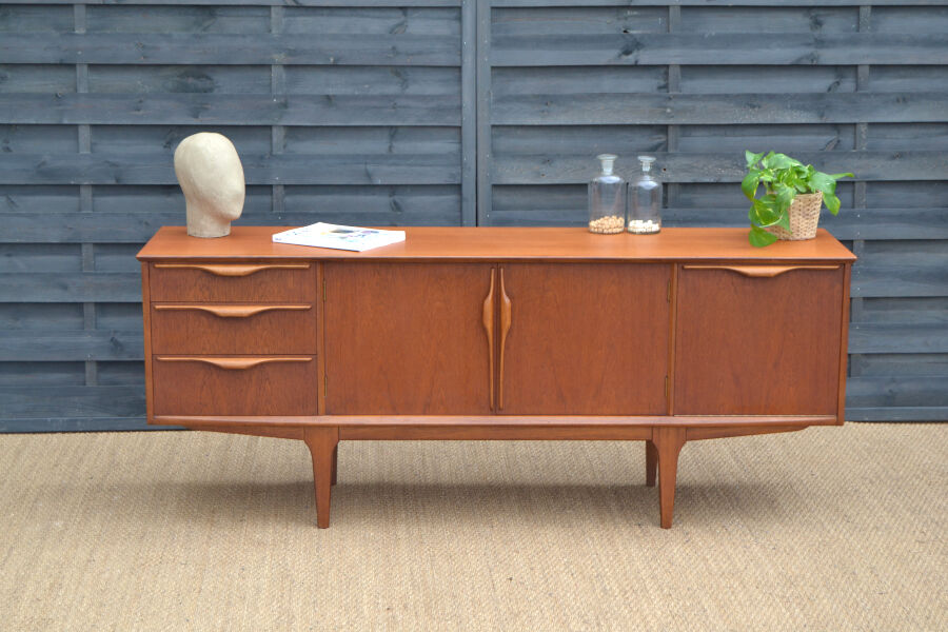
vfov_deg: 19.7
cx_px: 474
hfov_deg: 29.2
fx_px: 1817
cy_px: 316
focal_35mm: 69
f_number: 5.3
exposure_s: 1/125
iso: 400
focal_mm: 46
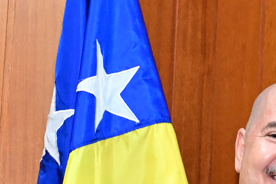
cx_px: 466
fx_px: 1894
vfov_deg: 5.5
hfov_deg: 8.1
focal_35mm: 247
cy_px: 287
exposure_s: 1/125
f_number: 4.5
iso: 4000
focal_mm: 43
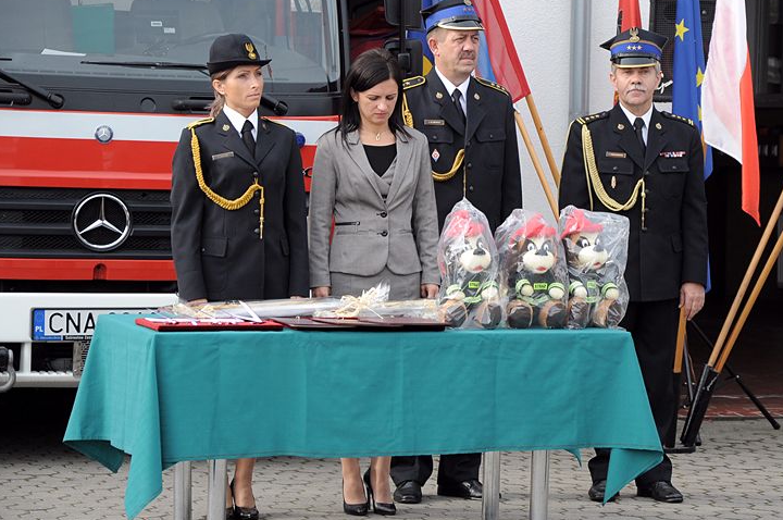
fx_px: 3271
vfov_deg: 9.1
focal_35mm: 151
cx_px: 457
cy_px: 239
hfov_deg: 13.6
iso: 500
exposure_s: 1/500
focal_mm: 85
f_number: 5.6
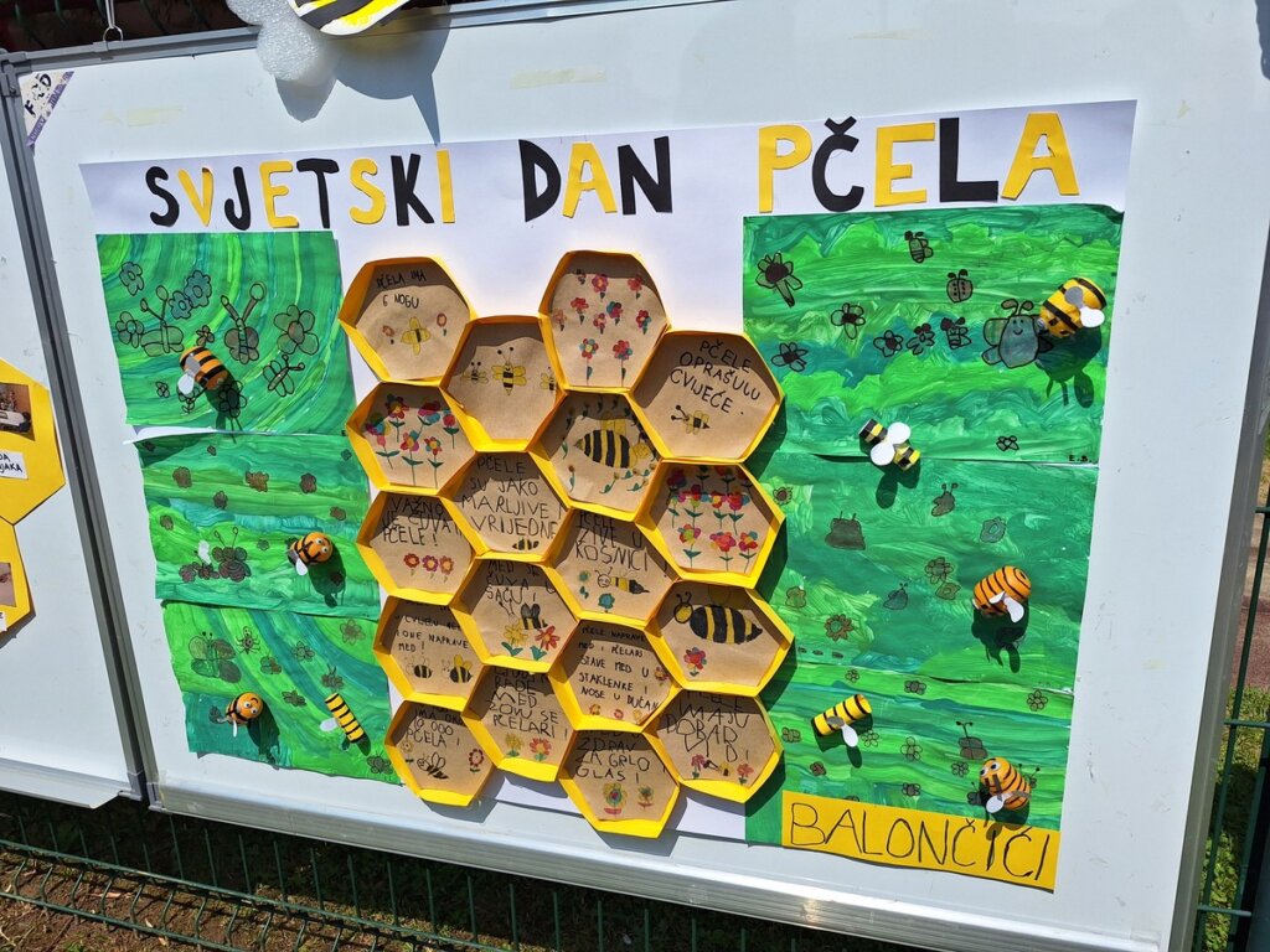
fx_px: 844
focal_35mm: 23
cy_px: 476
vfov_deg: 58.9
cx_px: 635
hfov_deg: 73.9
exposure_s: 1/5714
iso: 40
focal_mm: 5.54
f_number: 1.8
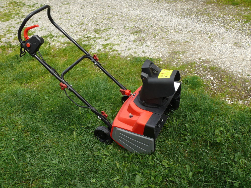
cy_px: 94
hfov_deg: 52.6
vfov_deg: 40.7
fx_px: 254
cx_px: 126
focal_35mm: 35
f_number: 5.6
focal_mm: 7.4
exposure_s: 1/200
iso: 100
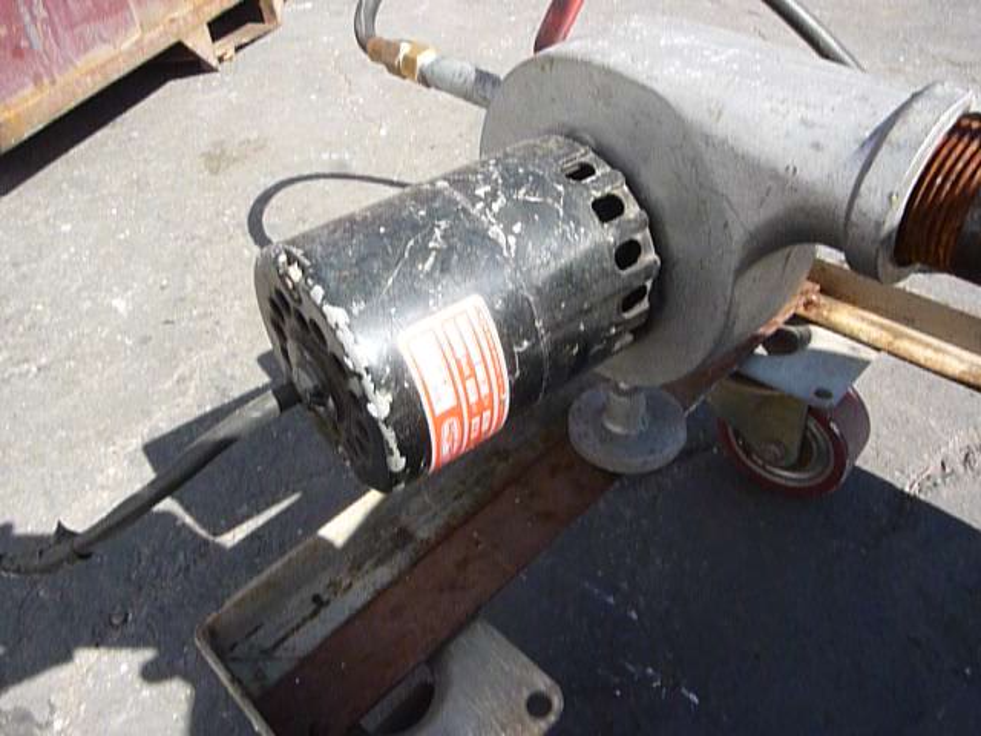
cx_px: 490
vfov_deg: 54.9
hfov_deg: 69.4
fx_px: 708
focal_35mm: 25
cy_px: 368
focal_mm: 4.1
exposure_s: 1/100
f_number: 11
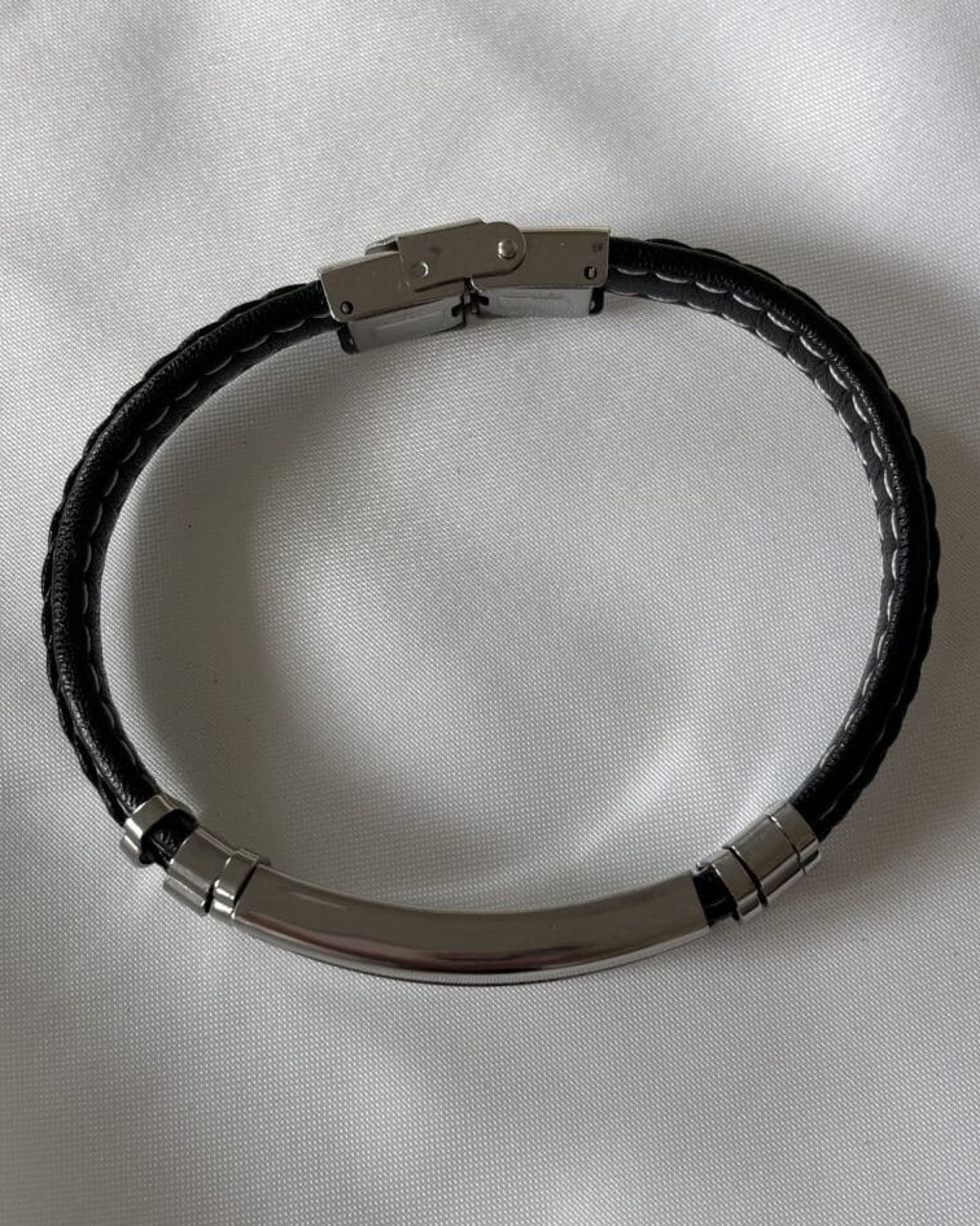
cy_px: 624
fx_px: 1994
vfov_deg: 34.1
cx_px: 495
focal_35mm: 55
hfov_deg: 27.6
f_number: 1.6
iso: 40
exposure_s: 1/121
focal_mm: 5.96
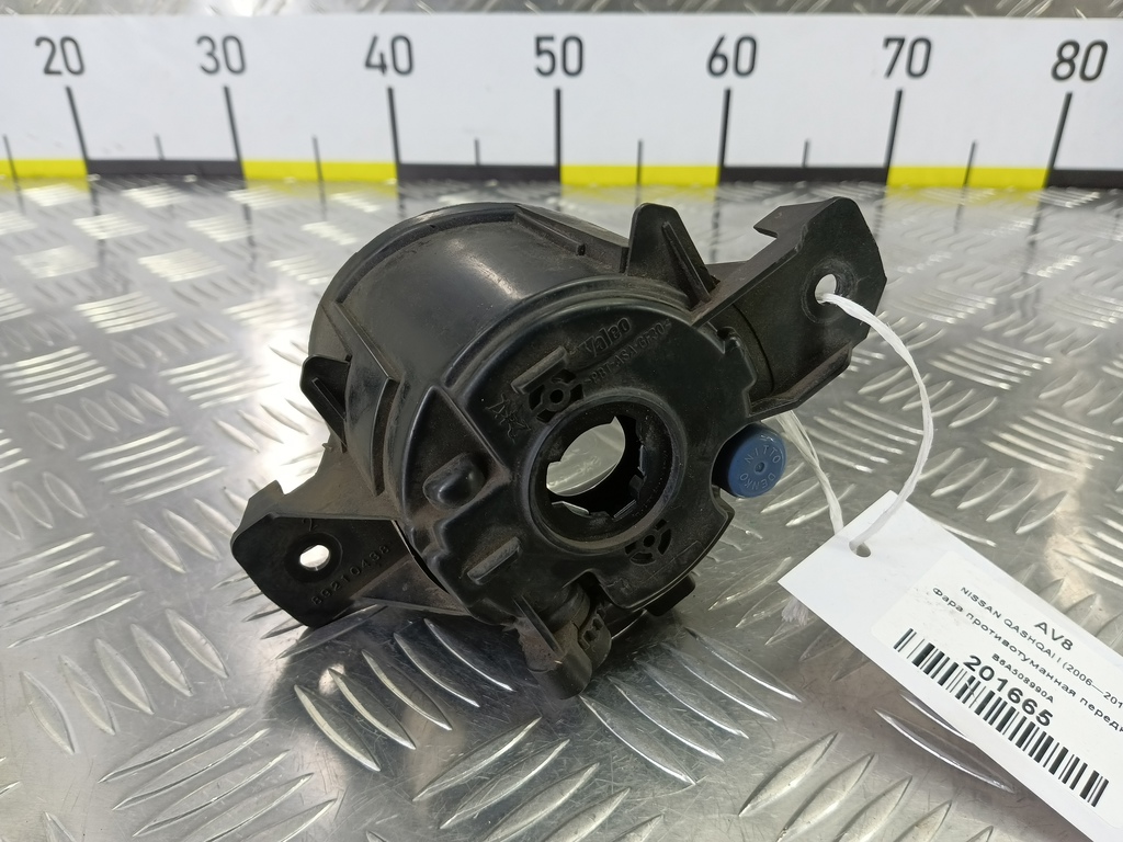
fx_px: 746
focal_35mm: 23
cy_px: 421
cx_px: 562
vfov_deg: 58.9
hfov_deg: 73.9
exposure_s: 1/50
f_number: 1.6
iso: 150
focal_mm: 4.11
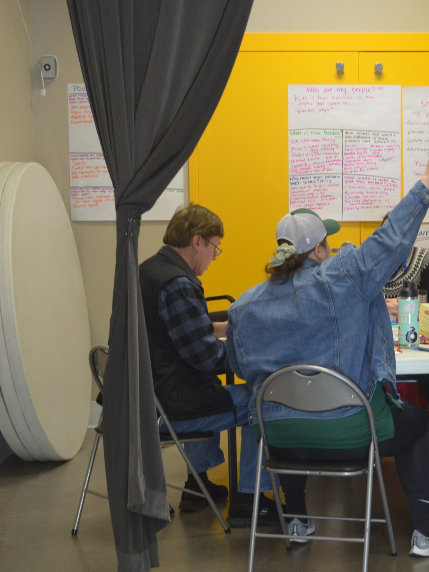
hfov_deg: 18.8
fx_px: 1268
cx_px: 413
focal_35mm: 77
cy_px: 288
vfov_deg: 25.4
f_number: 5
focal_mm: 35
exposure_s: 1/60
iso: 1100
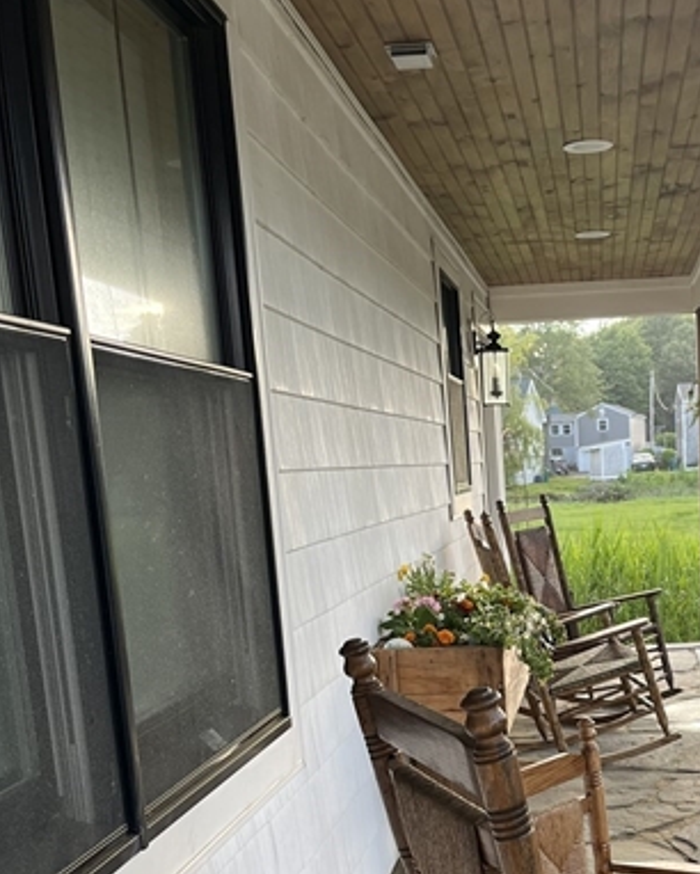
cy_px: 709
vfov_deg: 35.4
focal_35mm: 51
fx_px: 1320
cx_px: 599
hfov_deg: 28.8
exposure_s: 1/204
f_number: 1.6
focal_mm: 5.1
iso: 50
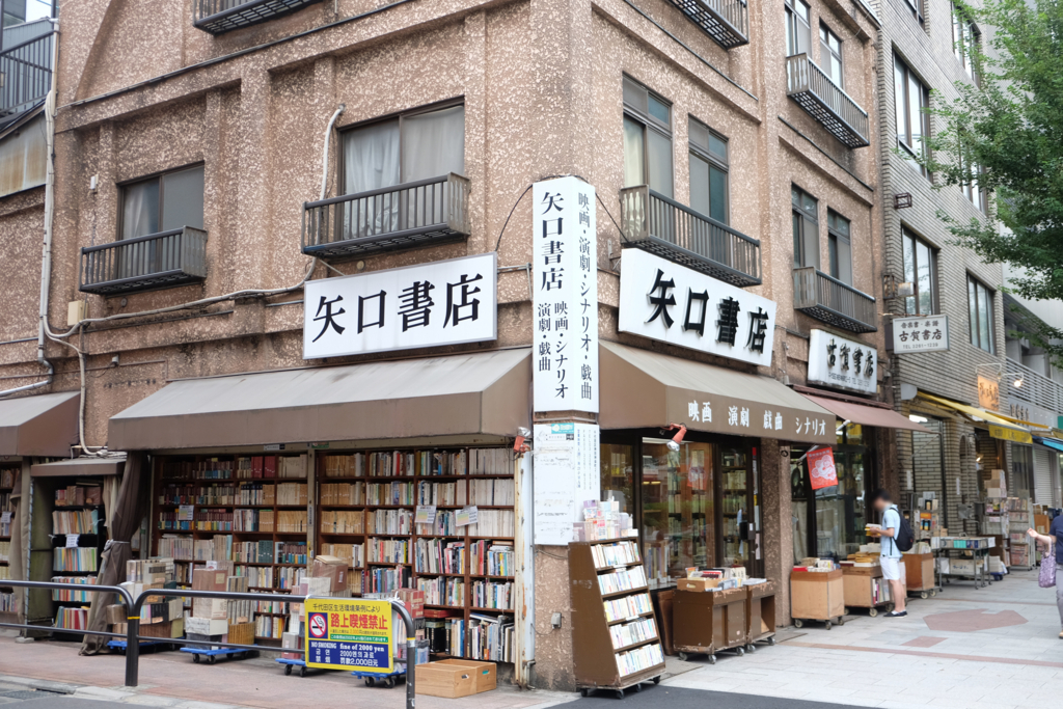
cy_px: 354
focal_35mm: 35
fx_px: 1034
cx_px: 532
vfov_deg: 37.9
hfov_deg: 54.4
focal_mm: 23.3
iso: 200
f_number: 3.2
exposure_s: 1/60
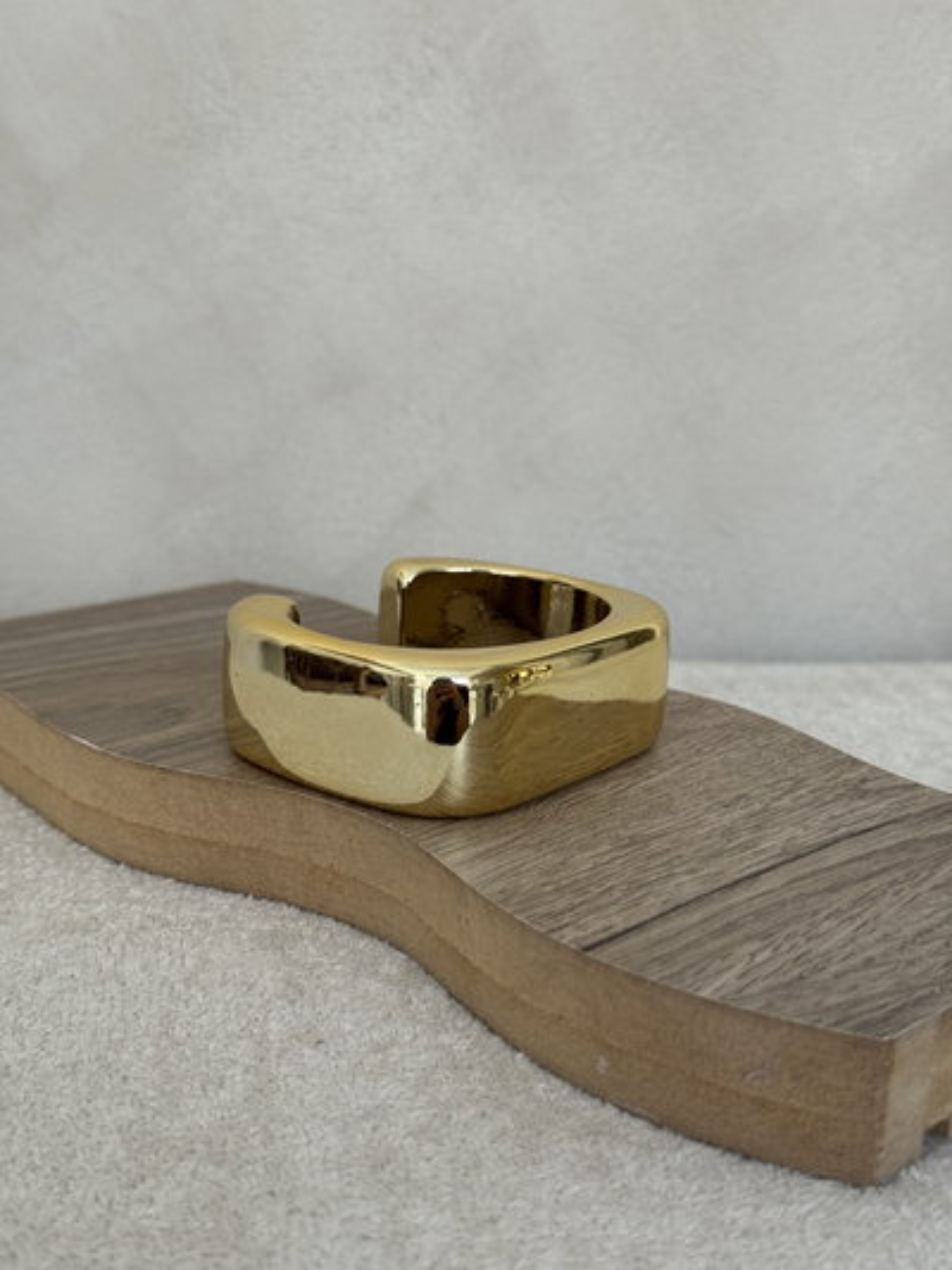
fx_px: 1759
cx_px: 476
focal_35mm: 48
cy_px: 635
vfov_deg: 39.6
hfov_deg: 30.3
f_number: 1.78
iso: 100
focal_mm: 6.76
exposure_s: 1/60
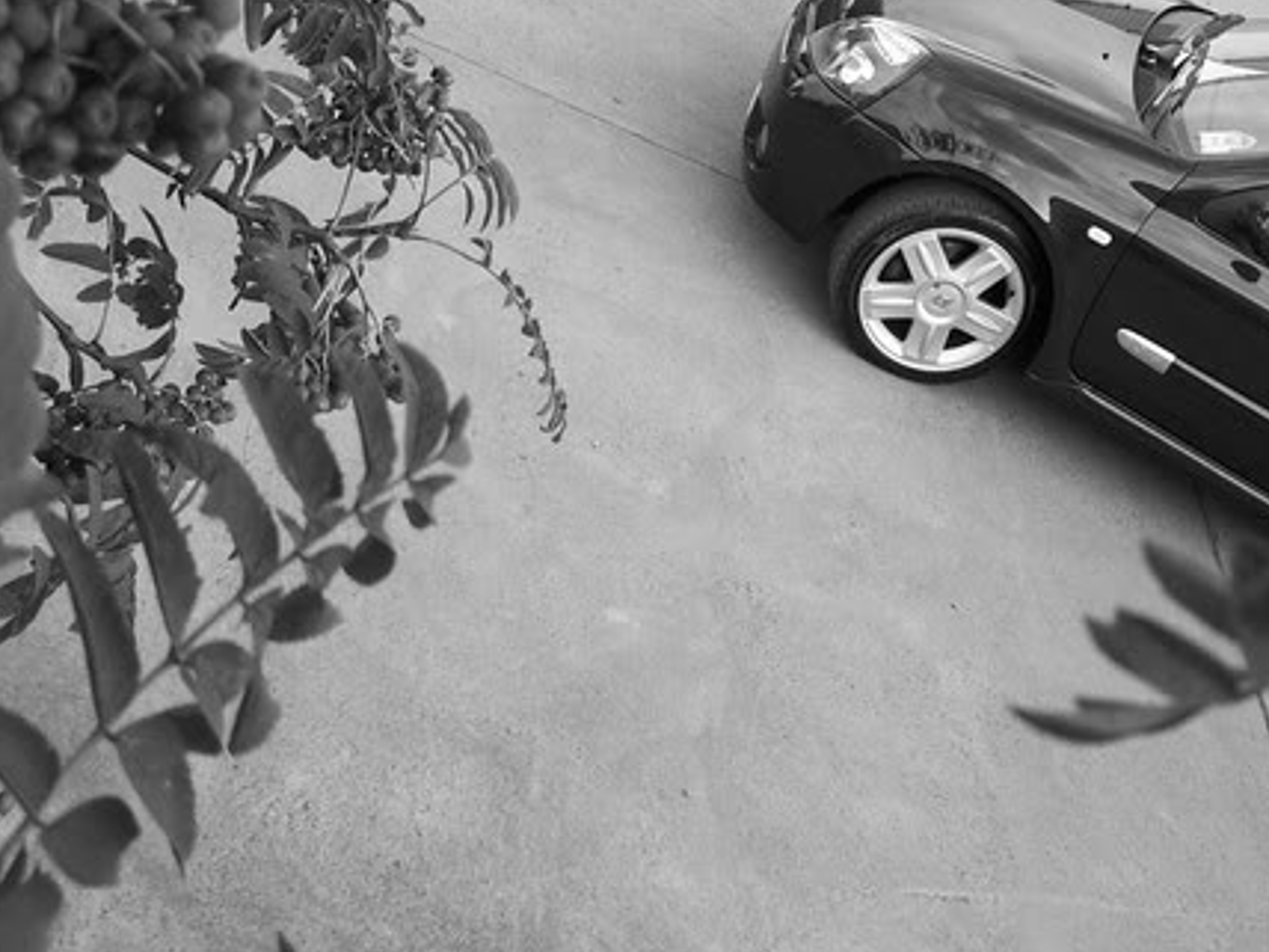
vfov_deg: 20.6
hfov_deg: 27.0
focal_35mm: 71
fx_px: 2603
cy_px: 231
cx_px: 973
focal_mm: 6.3
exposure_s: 1/125
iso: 80
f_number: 2.8
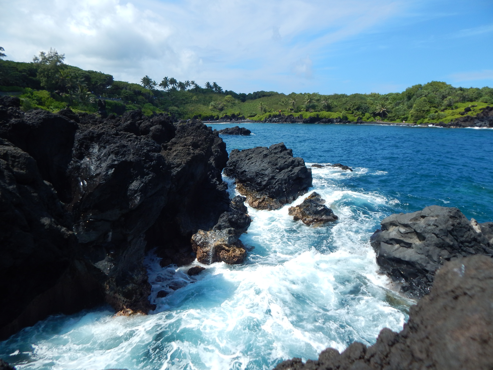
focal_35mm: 22
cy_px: 185
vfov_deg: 61.1
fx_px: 313
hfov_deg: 76.4
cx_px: 246
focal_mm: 4
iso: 125
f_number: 6
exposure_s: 1/640
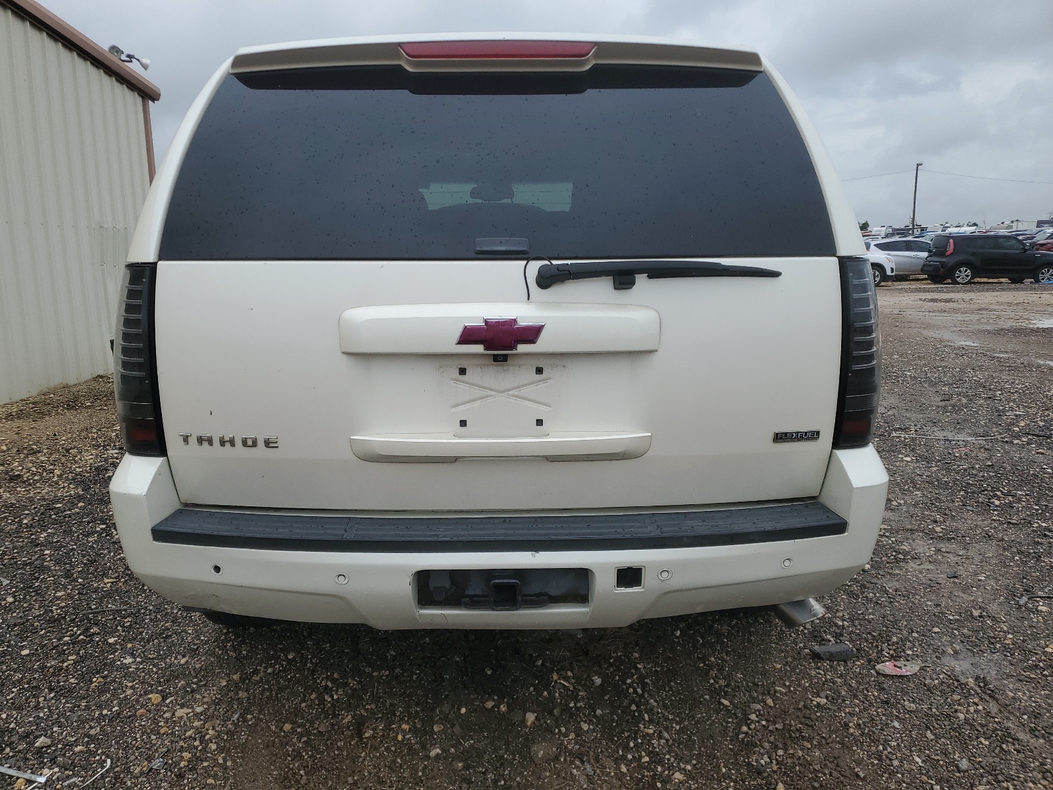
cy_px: 395
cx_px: 526
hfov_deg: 67.3
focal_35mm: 26
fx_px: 791
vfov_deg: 53.1
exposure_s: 1/2500
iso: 50
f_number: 1.5
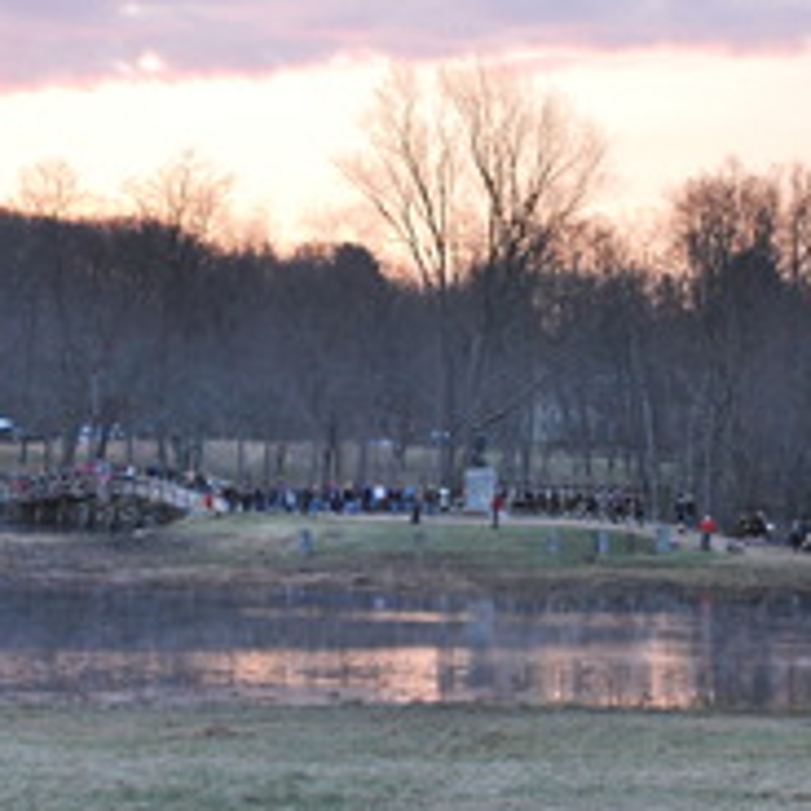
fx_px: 2757
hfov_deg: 16.7
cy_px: 406
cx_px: 412
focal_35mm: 104
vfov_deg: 16.7
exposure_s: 1/30
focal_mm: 30
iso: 200
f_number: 4.8
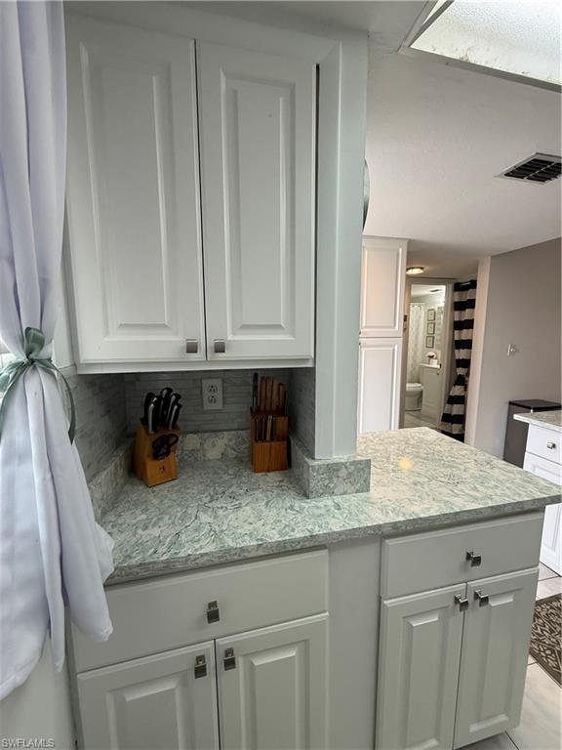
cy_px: 375
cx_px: 281
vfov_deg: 102.1
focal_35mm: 14
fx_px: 303
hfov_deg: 85.7
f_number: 2.2
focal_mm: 2.22
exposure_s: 1/120
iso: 160
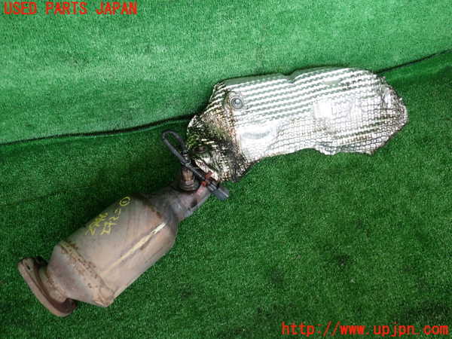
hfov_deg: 60.0
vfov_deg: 46.8
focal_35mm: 30
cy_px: 170
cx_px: 226
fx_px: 392
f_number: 2.3
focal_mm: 5.4
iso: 200
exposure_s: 1/60
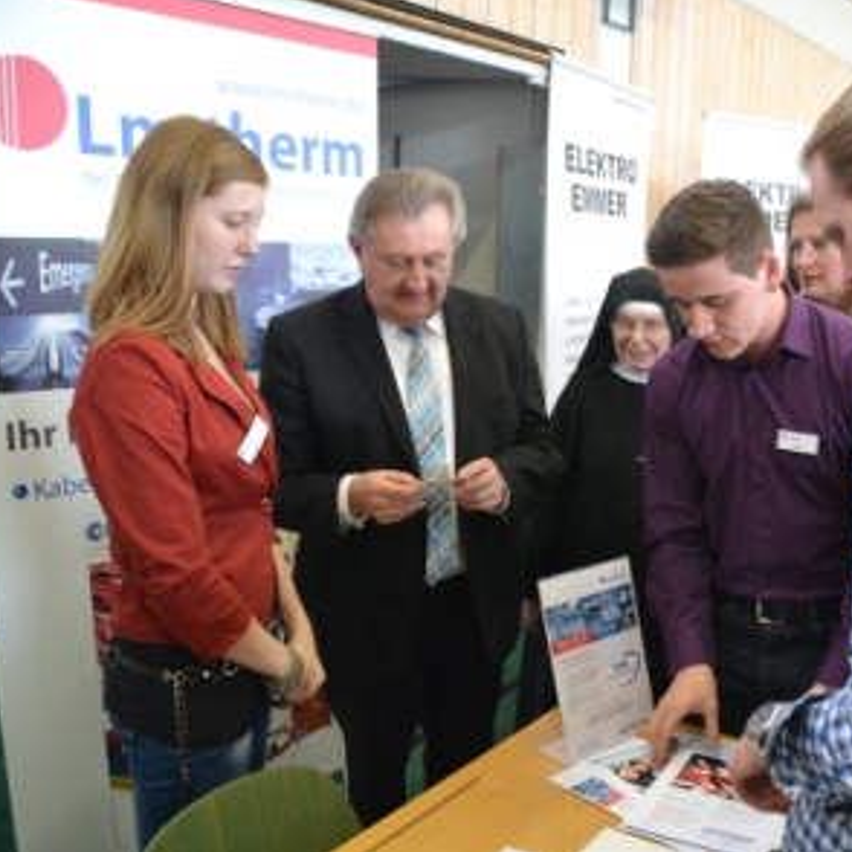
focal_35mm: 35
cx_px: 609
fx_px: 975
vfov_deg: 47.2
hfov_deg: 46.0
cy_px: 425
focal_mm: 18
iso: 2200
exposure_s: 1/60
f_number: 3.5
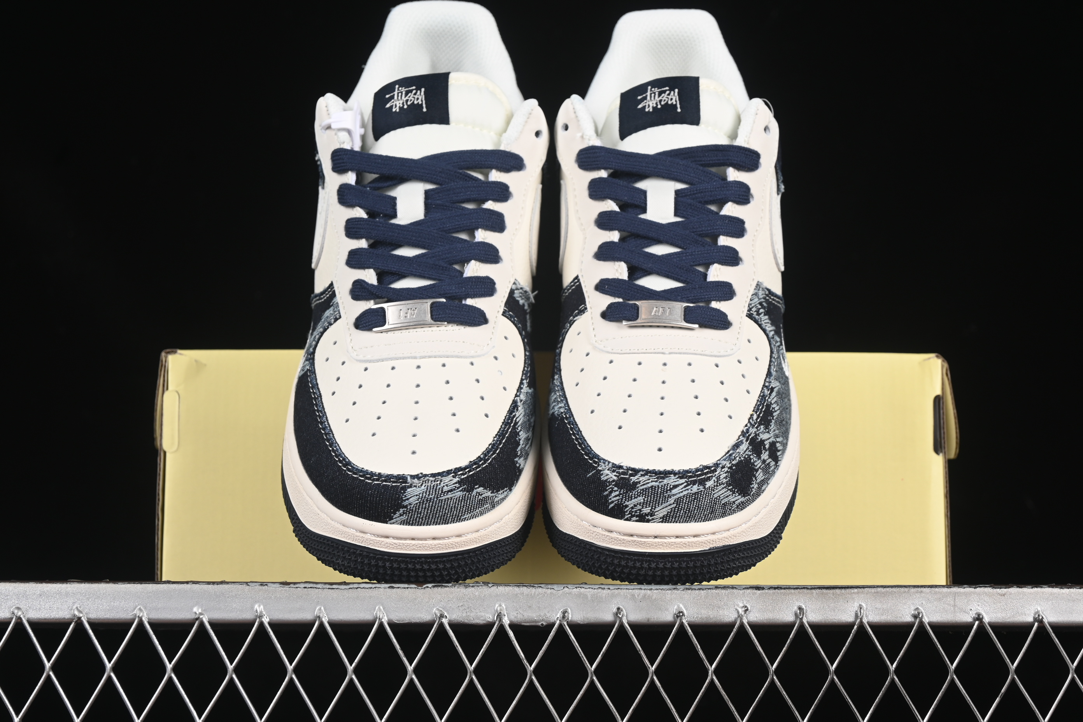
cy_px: 361
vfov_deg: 18.2
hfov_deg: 27.0
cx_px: 542
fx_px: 2256
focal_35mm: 75
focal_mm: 50
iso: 160
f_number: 7.1
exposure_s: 1/80
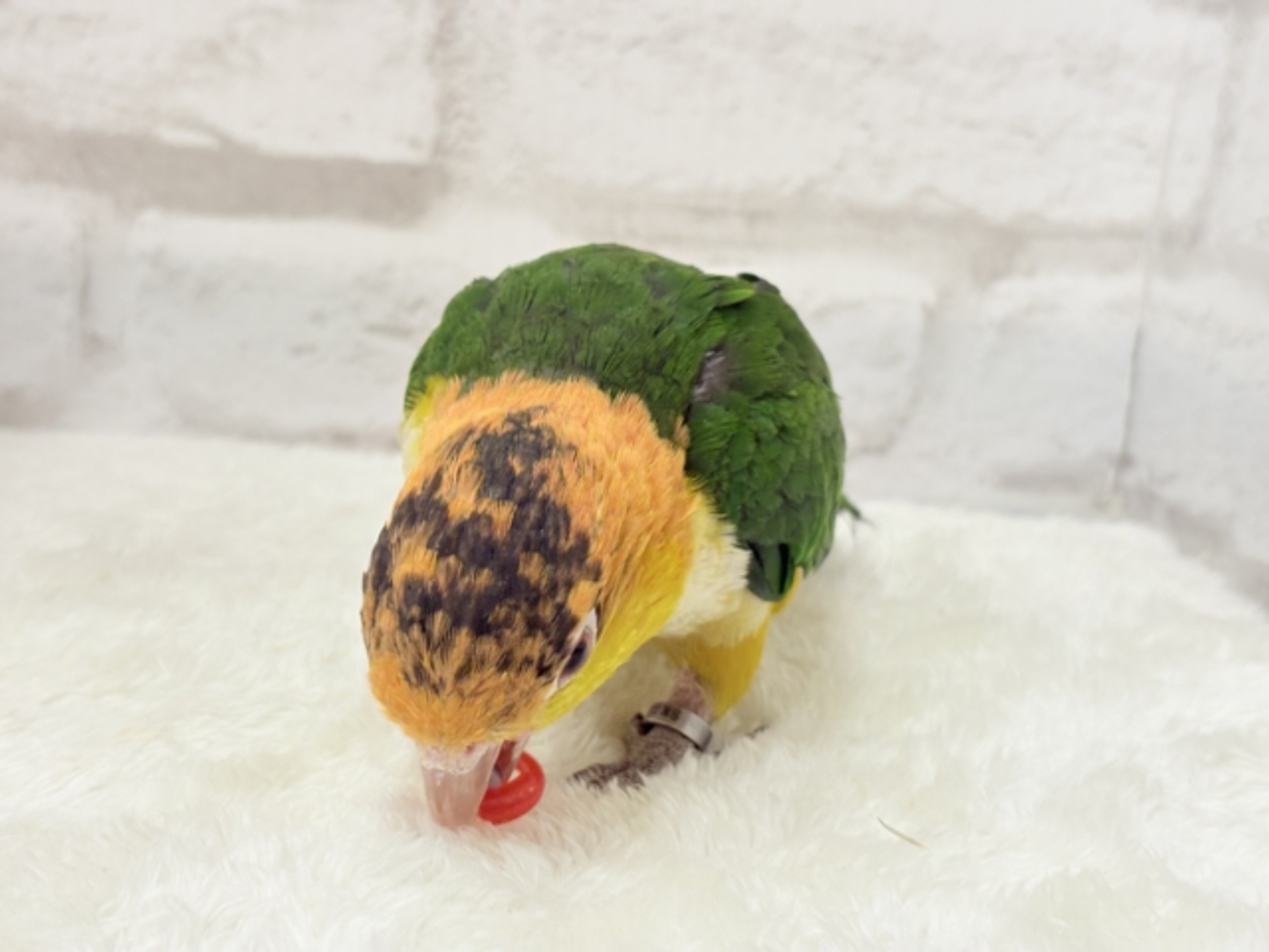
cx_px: 634
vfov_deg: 28.0
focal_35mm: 52
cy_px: 476
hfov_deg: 36.8
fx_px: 1906
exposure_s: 1/50
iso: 40
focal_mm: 5.96
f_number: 1.6
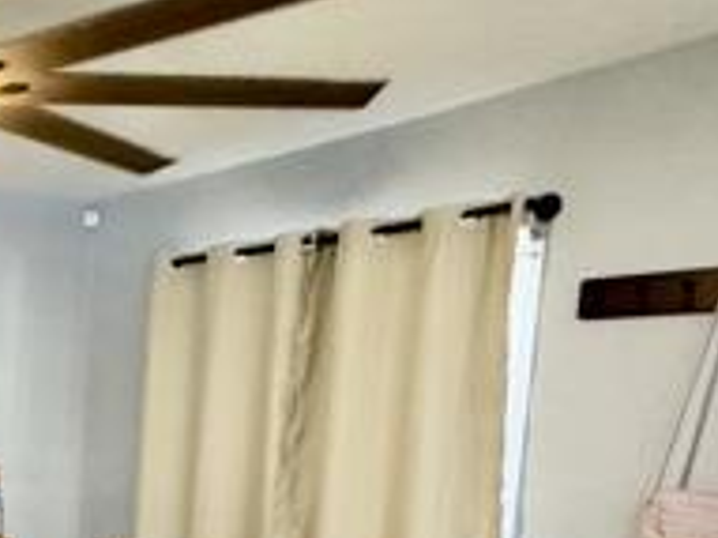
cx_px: -117
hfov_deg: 33.8
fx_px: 974
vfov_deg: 28.9
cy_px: 534
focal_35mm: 47
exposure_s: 1/60
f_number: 2.2
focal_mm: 2.22
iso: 500
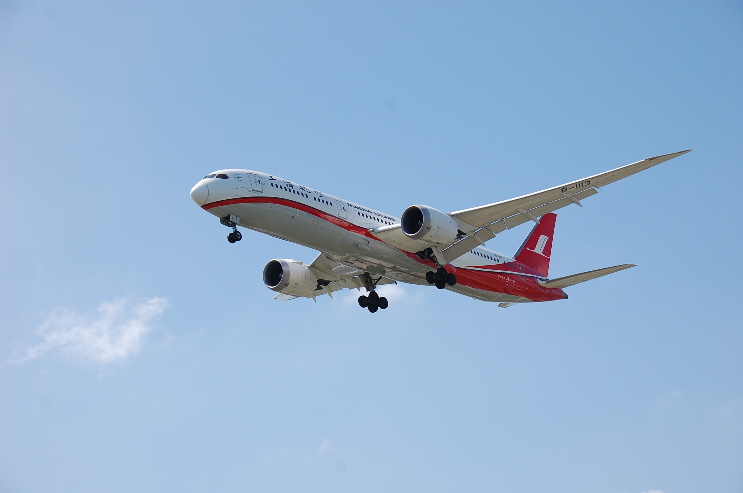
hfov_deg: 24.2
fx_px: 1731
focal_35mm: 84
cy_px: 246
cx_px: 372
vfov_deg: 16.2
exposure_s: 1/800
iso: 200
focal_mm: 56
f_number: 7.1
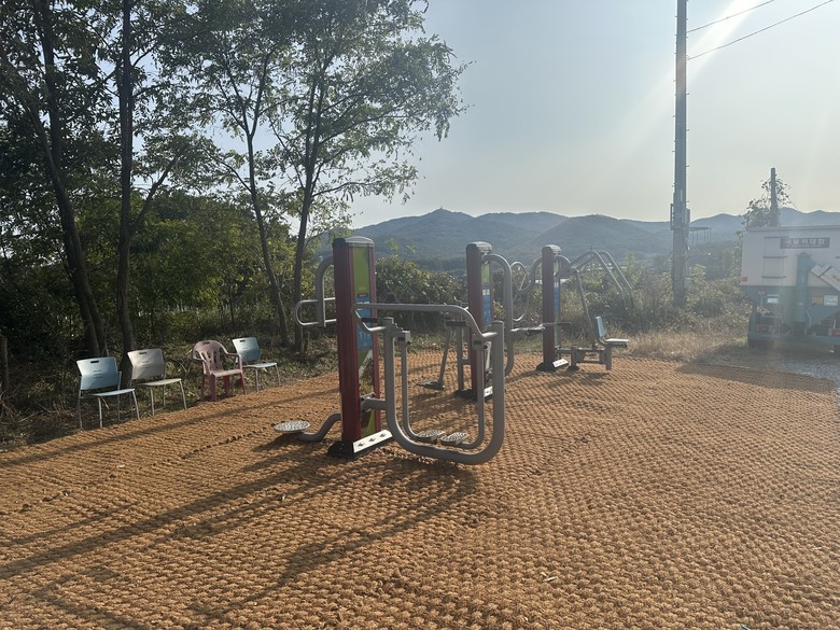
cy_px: 315
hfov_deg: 71.6
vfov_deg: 56.8
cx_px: 420
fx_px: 582
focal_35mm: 24
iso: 80
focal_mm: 6.86
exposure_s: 1/8929
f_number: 1.78
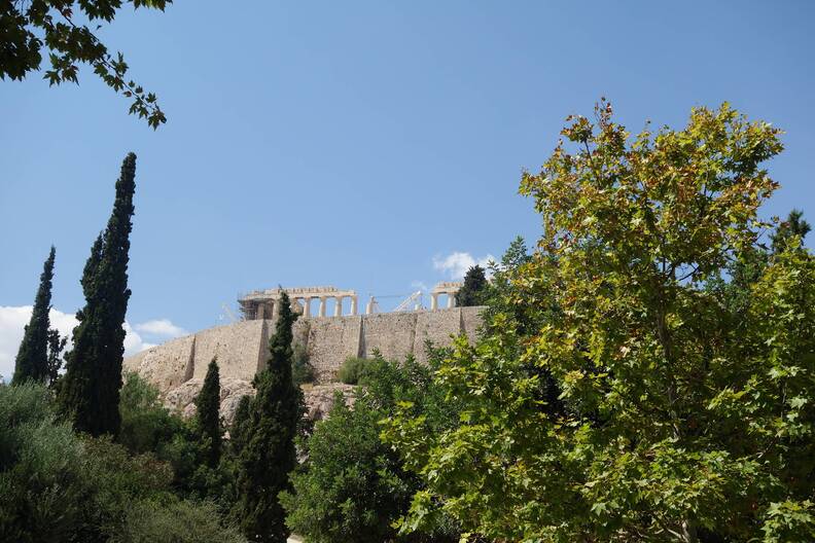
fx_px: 951
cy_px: 272
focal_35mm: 42
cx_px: 408
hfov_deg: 46.4
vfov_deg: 31.9
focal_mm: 15.64
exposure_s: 1/500
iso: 125
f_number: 5.6
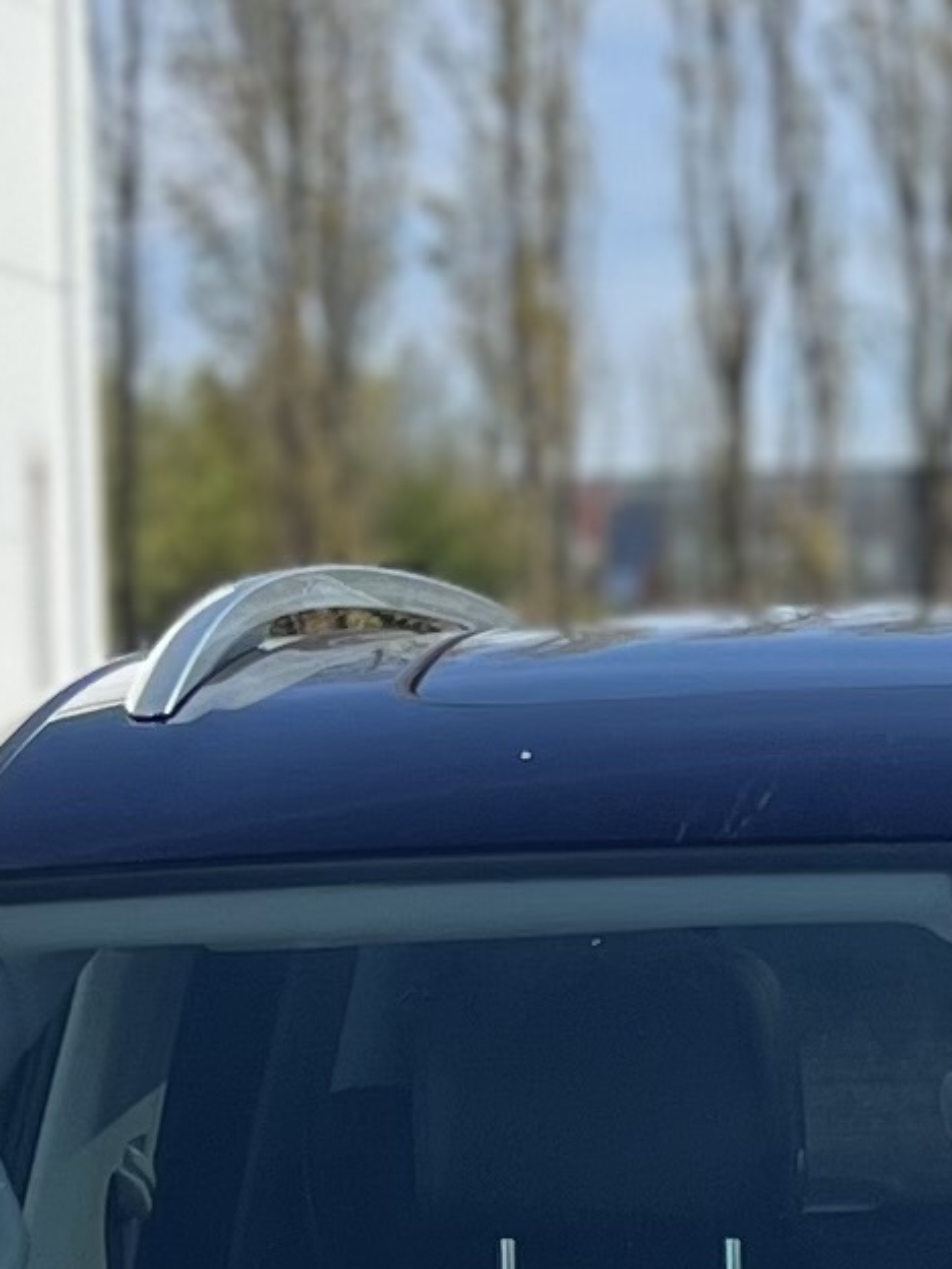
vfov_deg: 11.2
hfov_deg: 8.7
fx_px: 6160
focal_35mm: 168
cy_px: 1969
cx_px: 1227
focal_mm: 5.7
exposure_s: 1/4115
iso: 50
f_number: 1.5
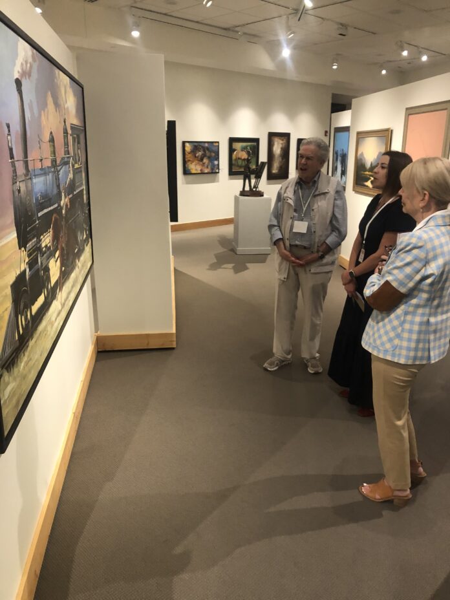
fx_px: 485
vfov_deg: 63.4
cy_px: 300
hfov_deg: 49.7
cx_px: 225
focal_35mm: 28
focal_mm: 3.99
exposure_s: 1/15
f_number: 1.8
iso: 80
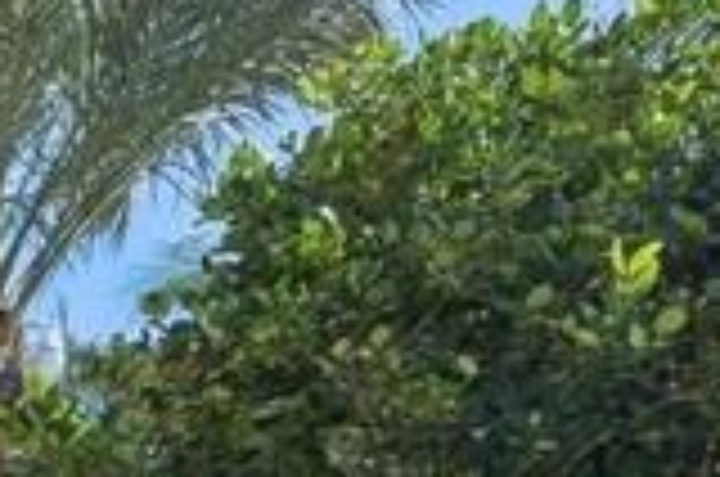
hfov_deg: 16.3
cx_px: -796
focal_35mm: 90
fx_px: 1796
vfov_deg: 13.4
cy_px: 900
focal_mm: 16
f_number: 11
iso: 100
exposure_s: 1/100
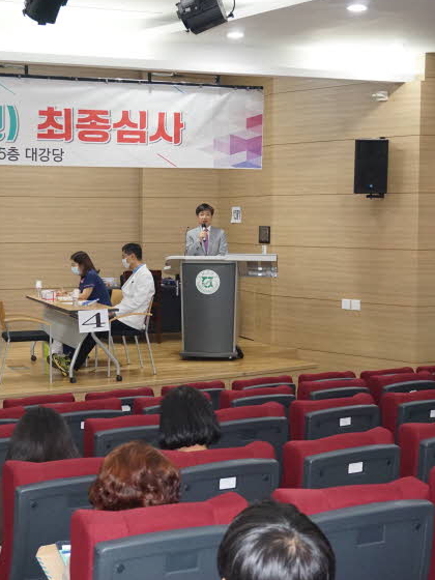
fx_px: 955
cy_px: 288
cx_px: 172
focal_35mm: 57
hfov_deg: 25.6
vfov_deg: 33.8
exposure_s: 1/160
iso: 2500
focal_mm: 26
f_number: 4.5
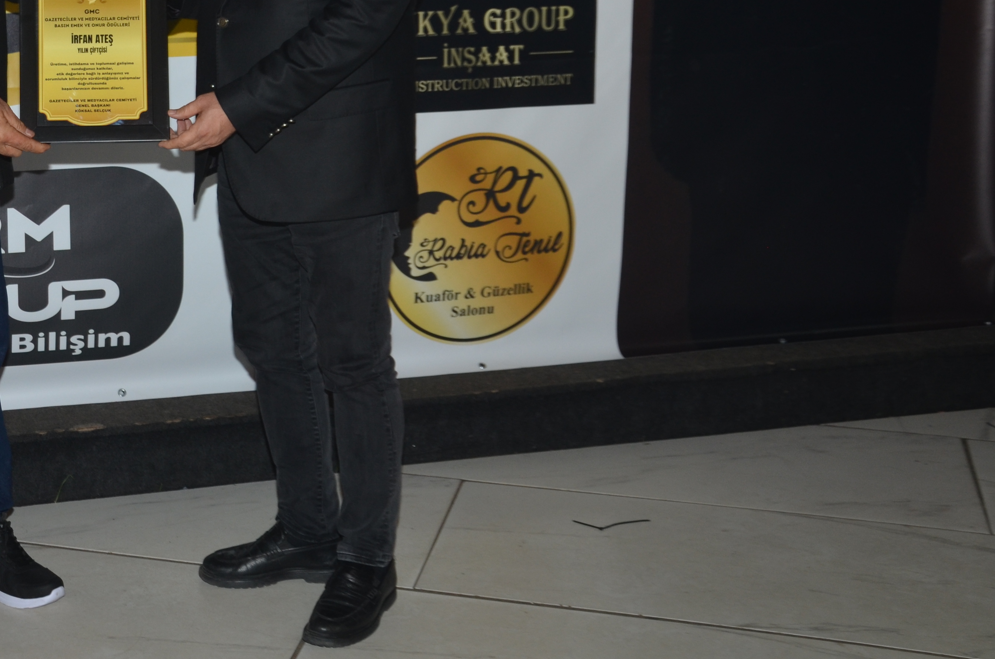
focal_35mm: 66
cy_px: 76
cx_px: 127
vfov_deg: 20.1
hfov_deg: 29.5
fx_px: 1820
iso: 250
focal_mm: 24
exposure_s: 1/60
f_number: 5
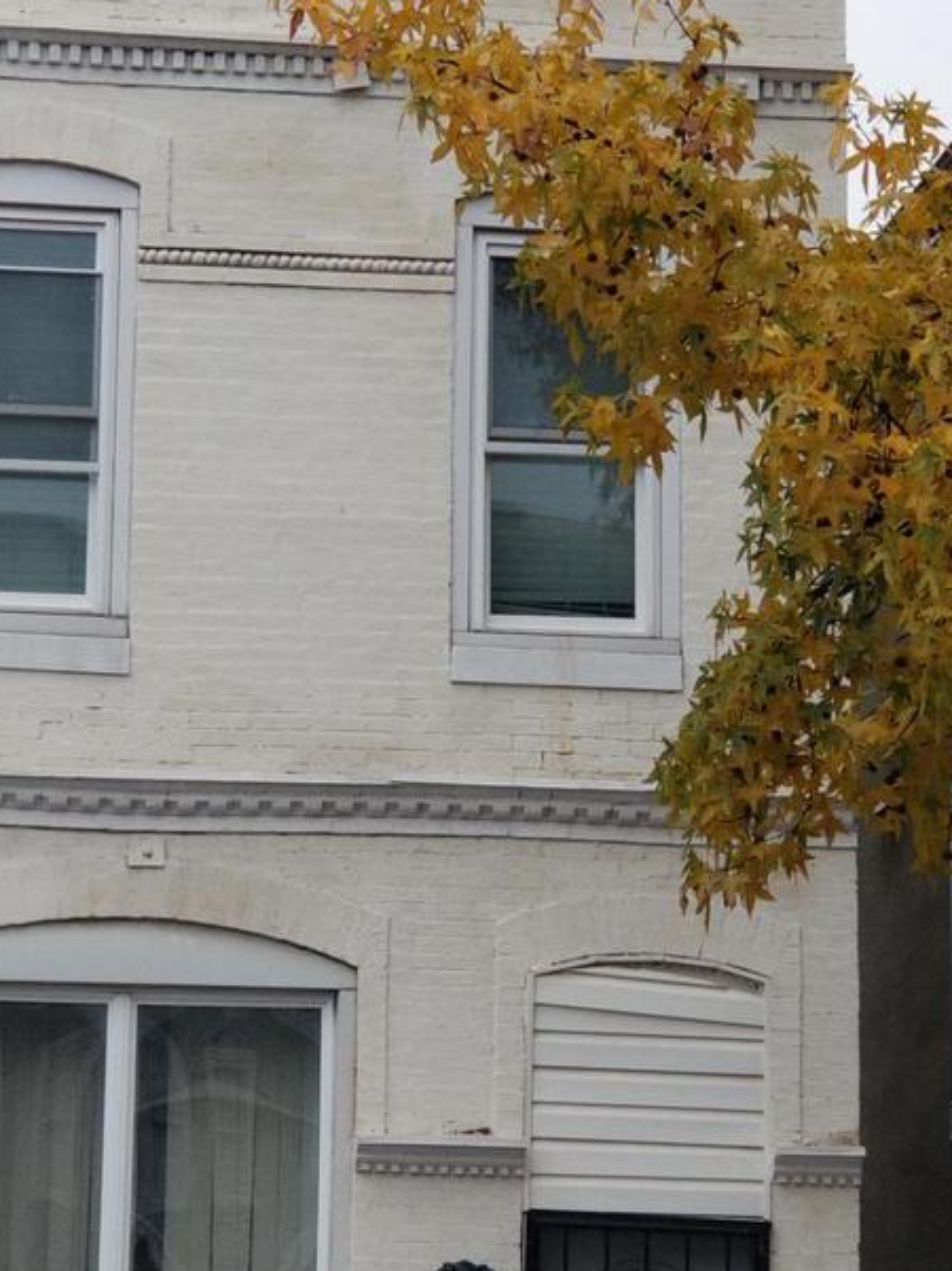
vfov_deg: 14.8
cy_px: 588
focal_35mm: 133
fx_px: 4882
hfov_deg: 11.1
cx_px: 493
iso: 40
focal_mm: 6
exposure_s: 1/120
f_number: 2.4
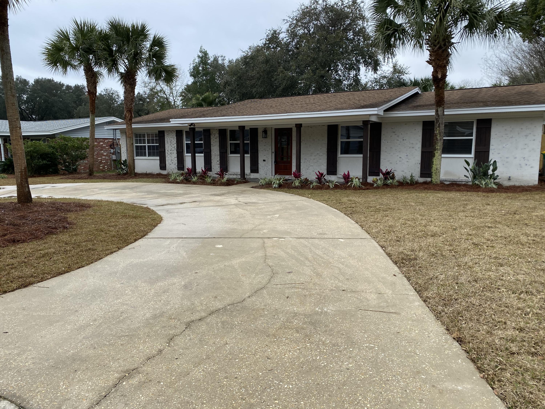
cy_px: 204
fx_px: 409
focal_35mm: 26
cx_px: 272
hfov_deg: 67.3
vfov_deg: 53.1
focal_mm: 4.25
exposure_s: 1/912
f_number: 1.8
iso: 32
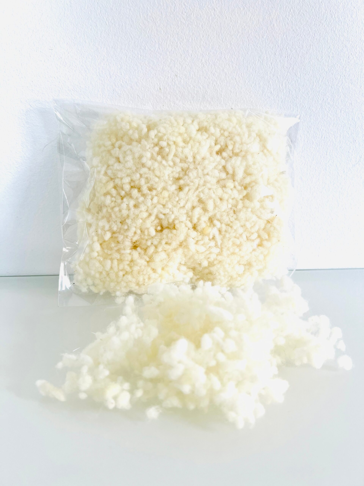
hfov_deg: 53.1
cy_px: 243
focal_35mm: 26
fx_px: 365
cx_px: 182
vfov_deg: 67.3
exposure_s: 1/121
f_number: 1.5
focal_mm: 5.7
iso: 50
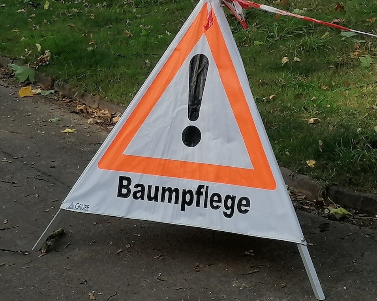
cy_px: 150
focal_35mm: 113
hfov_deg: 17.0
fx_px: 1261
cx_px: 185
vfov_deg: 13.6
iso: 50
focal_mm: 4.75
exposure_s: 1/388
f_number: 1.8
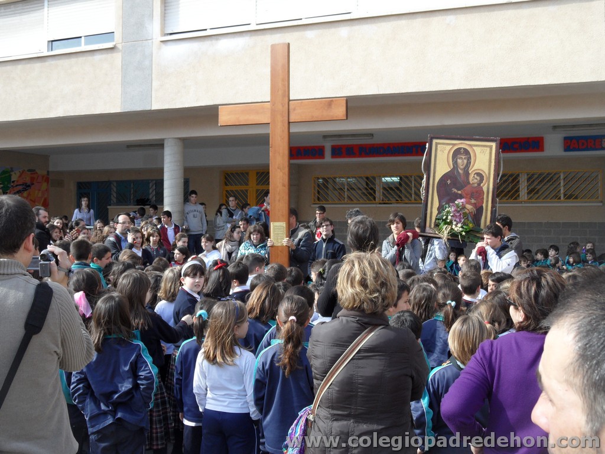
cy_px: 227
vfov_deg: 36.0
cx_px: 302
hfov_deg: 46.8
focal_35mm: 40
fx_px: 699
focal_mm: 6.5
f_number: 3.6
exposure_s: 1/250
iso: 80
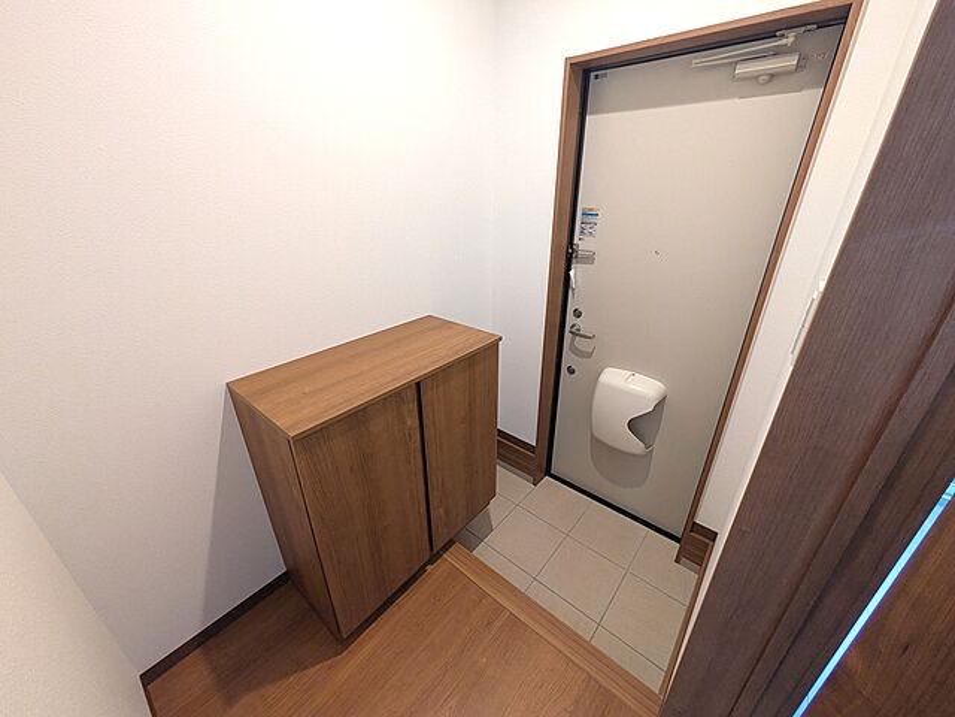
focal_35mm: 14
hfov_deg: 102.1
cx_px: 478
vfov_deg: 85.7
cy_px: 358
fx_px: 386
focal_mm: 1.83
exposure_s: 1/25
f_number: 2.2
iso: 174
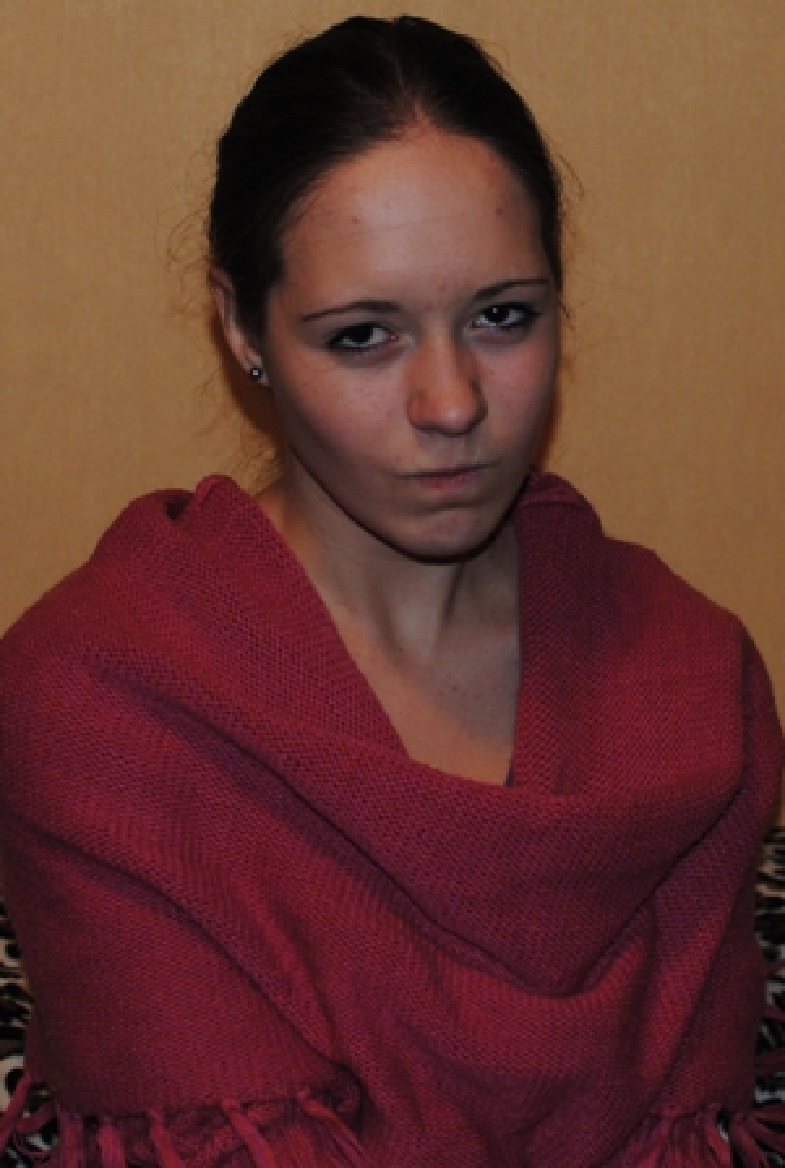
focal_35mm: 52
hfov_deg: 25.9
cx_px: 392
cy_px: 584
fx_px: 1708
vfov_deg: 37.8
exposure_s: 1/60
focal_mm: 35
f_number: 2.8
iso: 200
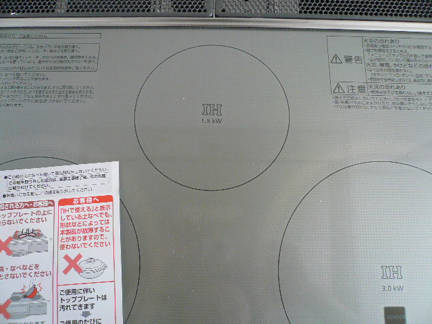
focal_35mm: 28
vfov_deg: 49.7
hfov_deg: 63.4
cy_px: 162
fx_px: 349
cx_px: 216
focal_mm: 4.6
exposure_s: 1/13
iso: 200
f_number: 2.8
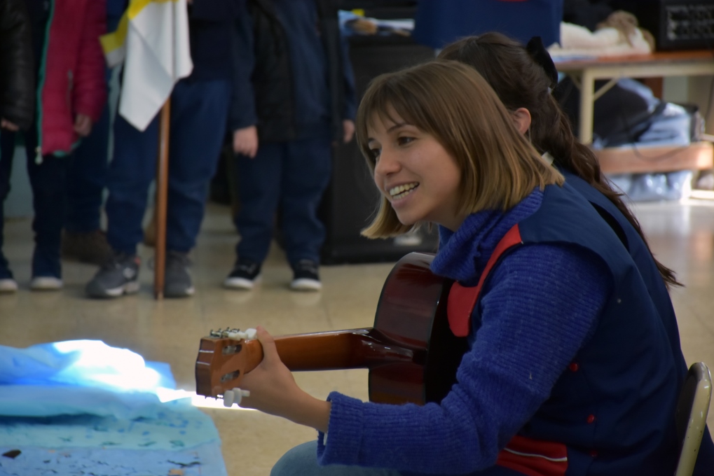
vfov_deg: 6.5
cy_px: 238
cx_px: 357
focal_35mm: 211
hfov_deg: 9.7
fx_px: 4186
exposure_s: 1/80
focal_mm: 140
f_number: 5.6
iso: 800
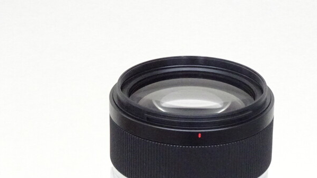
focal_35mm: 175
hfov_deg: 12.3
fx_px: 1471
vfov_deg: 6.9
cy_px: 227
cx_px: 186
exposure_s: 1/80
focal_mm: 13.69
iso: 1250
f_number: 5
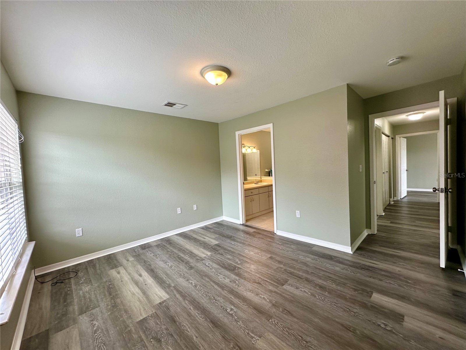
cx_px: 233
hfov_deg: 102.1
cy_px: 175
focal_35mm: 14
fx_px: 188
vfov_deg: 85.7
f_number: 2.2
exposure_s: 1/120
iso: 100
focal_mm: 2.22
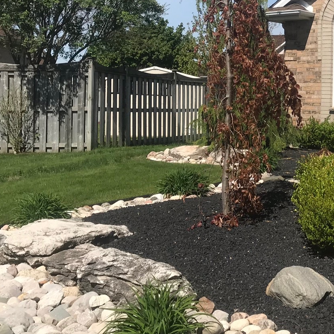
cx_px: 357
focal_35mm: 61
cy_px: 111
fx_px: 666
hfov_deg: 26.2
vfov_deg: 28.0
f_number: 1.8
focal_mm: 3.99
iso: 20
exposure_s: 1/3096
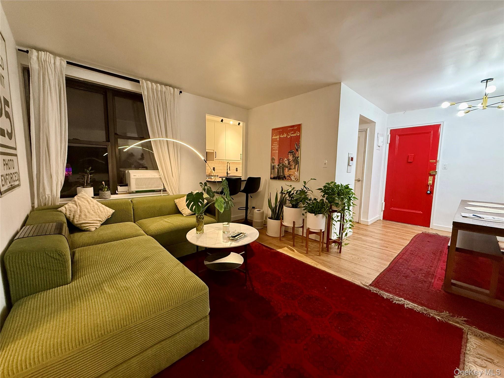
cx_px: 252
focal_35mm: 14
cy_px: 189
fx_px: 204
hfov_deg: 102.1
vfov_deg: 85.7
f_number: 2.2
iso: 320
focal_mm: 2.22
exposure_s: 1/60
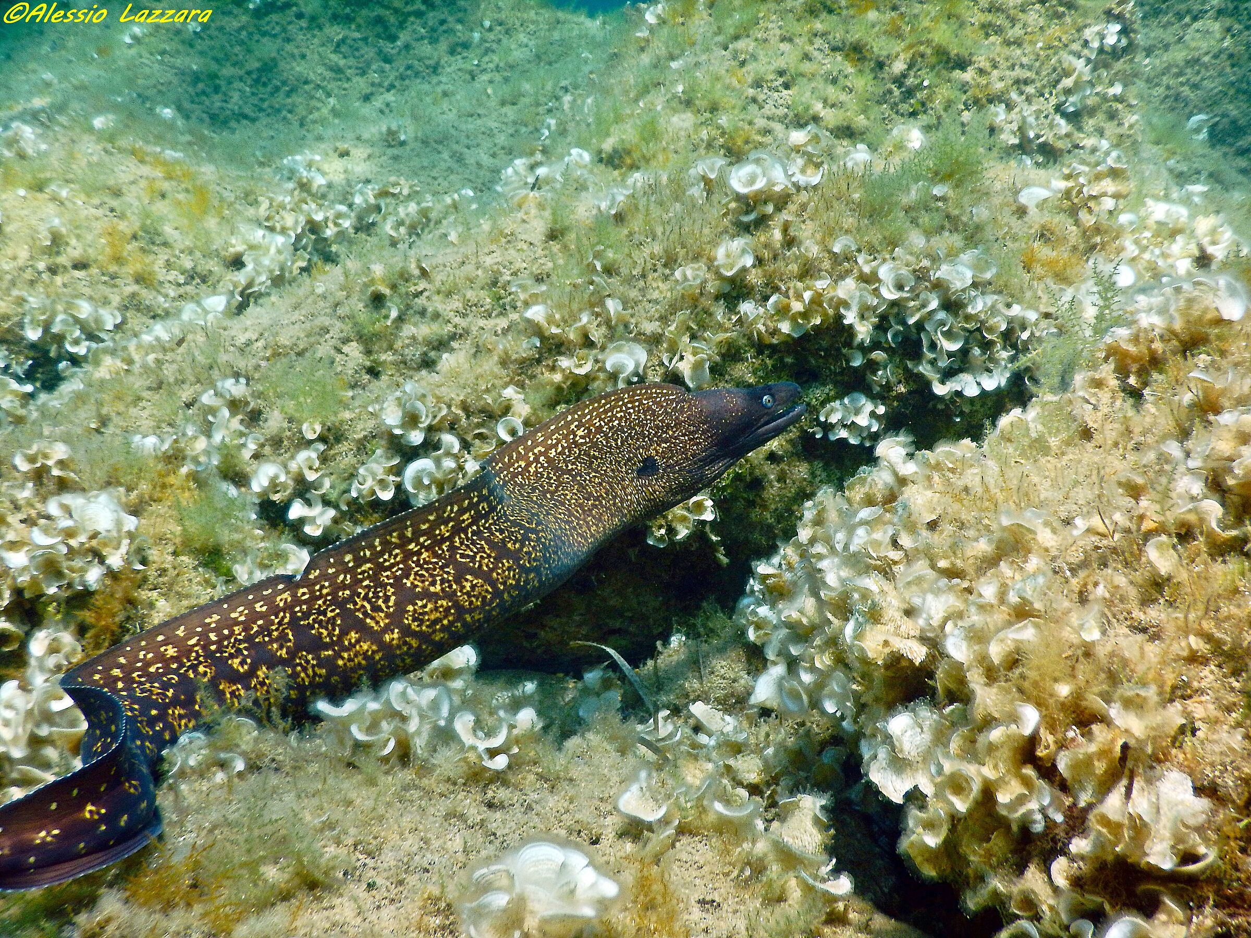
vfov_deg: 41.8
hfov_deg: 54.0
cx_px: 626
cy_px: 469
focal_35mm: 34
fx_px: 1229
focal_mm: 6.1
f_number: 4.2
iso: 125
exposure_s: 1/400
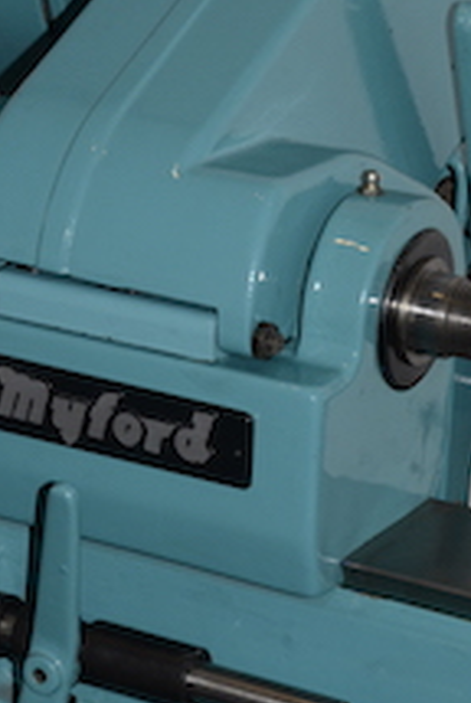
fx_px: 3050
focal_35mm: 156
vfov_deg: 13.2
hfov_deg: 8.8
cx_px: 203
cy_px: 330
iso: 800
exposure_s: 1/60
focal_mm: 55
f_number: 14
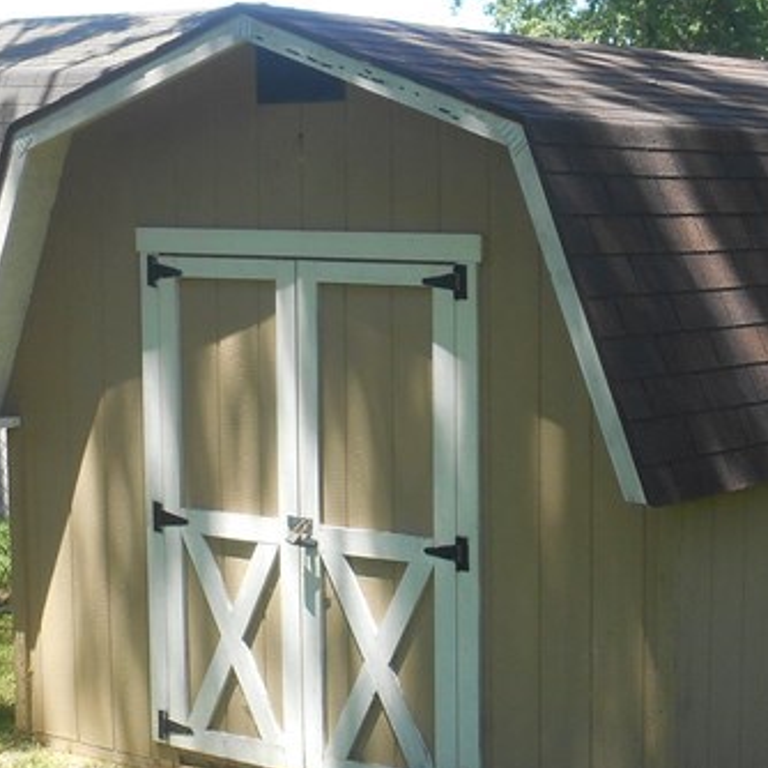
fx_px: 2108
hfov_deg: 20.3
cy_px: 453
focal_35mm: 84
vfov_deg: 20.6
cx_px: 681
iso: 100
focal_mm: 5.5
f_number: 3.6
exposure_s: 1/250
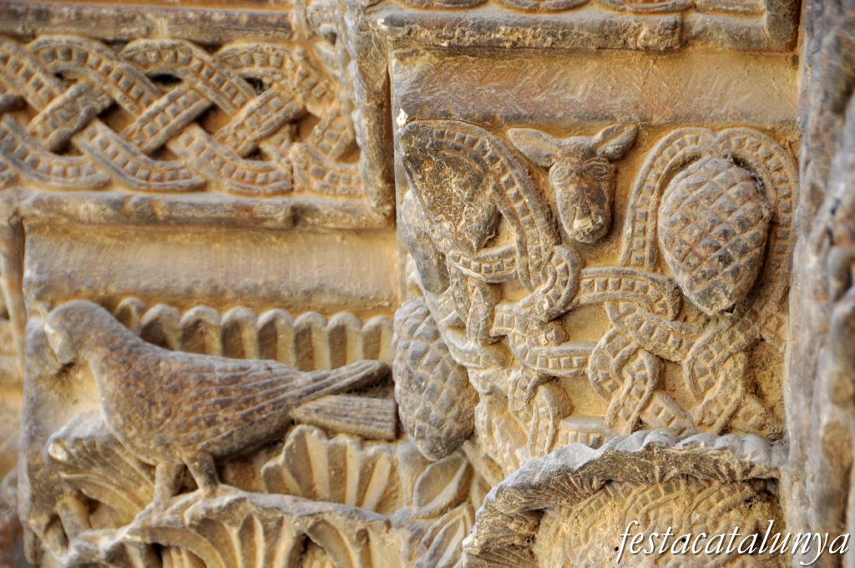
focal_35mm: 300
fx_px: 7116
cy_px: 284
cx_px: 428
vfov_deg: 4.6
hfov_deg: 6.9
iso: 500
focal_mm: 200
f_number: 5.6
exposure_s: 1/250
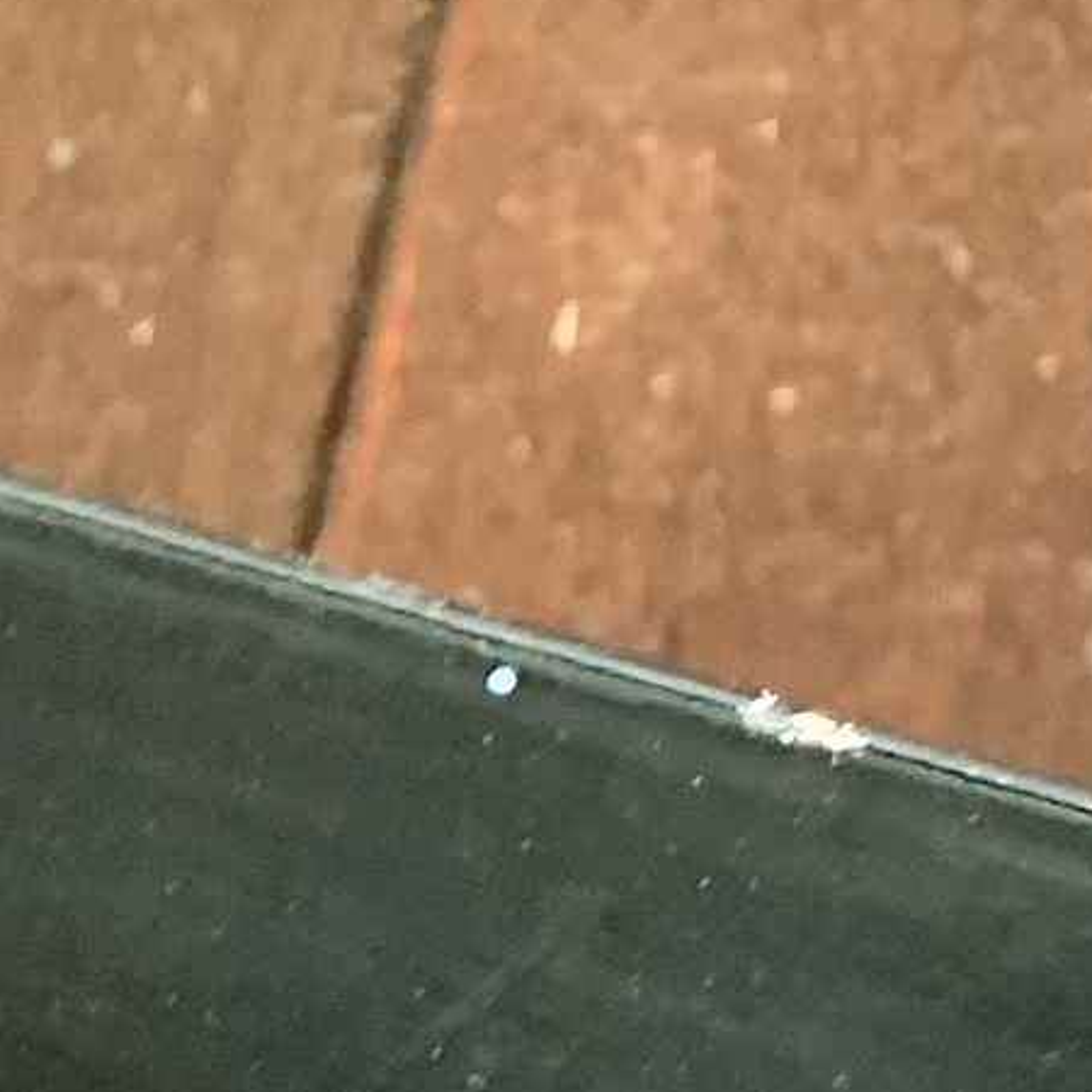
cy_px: 3244
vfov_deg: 7.5
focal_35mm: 206
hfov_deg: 7.5
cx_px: -2196
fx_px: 7352
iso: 125
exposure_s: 1/60
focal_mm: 4.25
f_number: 1.8
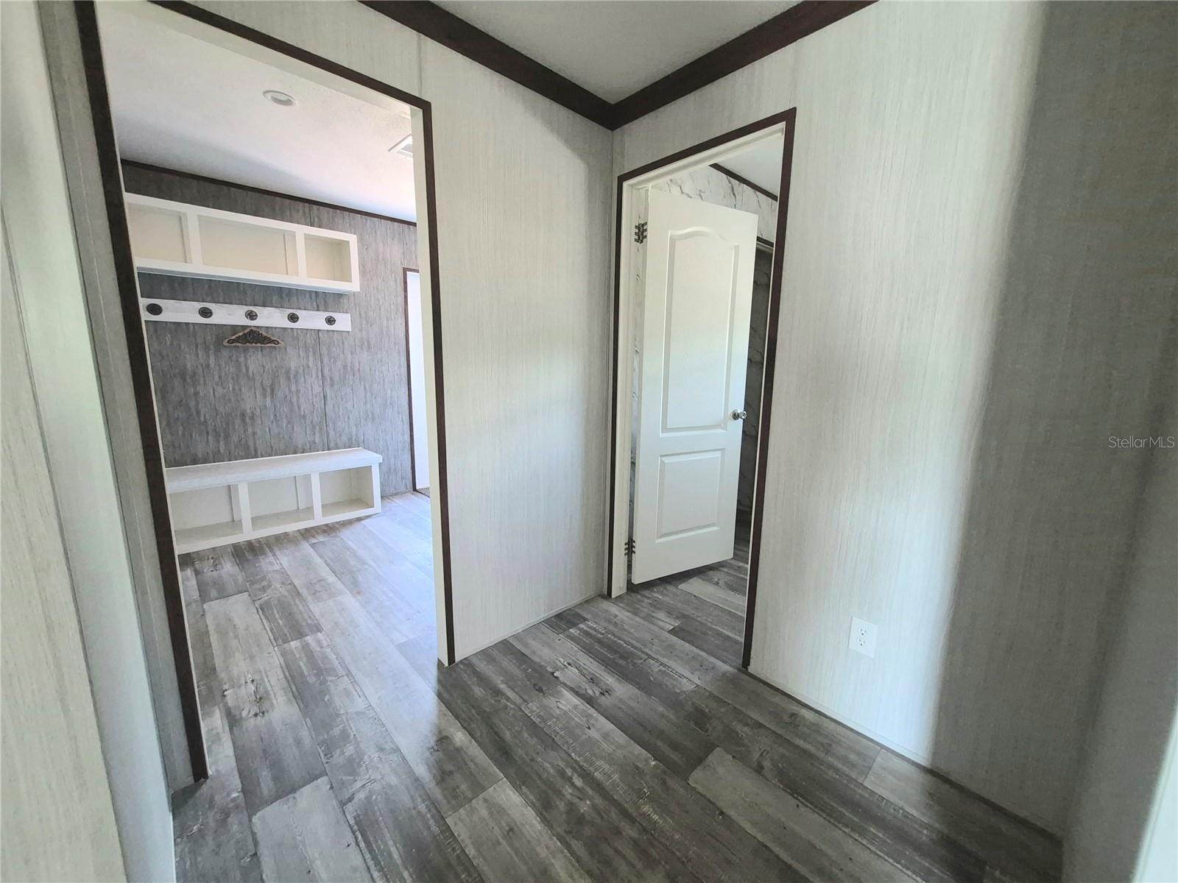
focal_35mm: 13
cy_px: 442
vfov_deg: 89.9
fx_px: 442
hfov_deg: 106.2
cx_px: 589
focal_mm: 1.74
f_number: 2.2
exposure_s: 1/60.2
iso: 1250
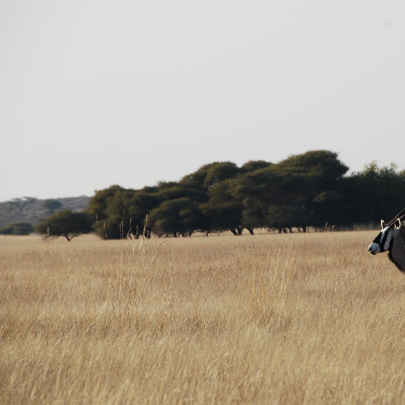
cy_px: 203
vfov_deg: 4.6
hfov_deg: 4.6
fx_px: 5070
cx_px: 296
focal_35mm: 383
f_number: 10
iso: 200
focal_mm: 200
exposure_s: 1/250
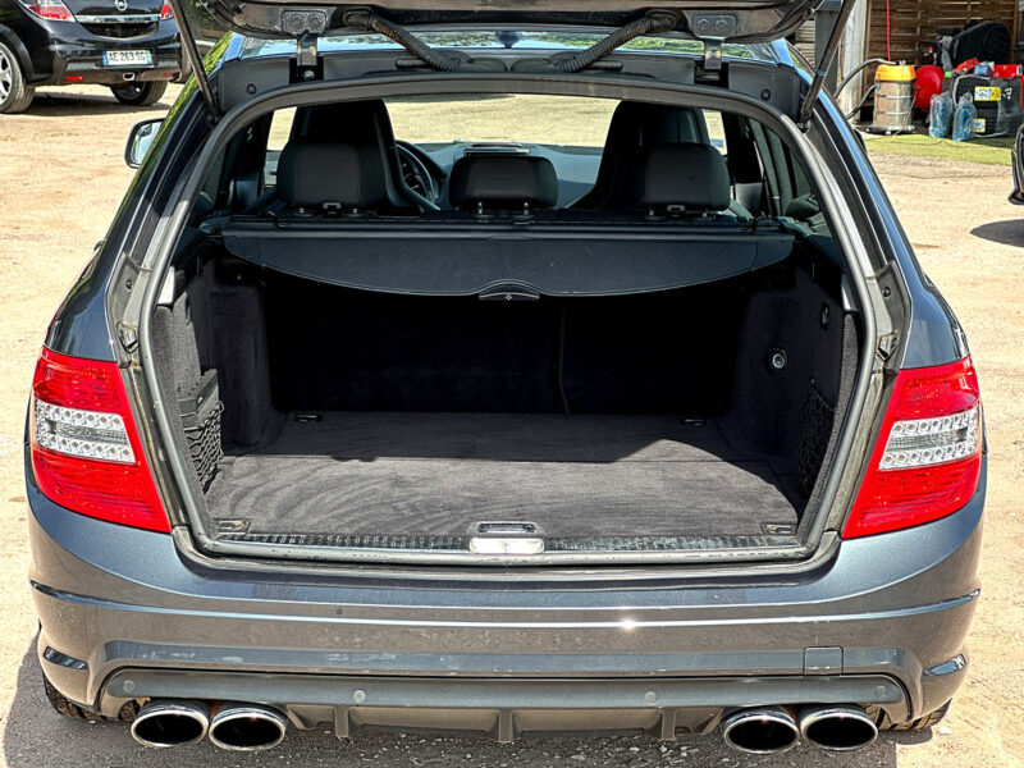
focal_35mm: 77
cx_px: 512
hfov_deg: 25.3
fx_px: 2278
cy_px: 384
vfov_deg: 19.1
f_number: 2.8
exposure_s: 1/121
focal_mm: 9
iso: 25
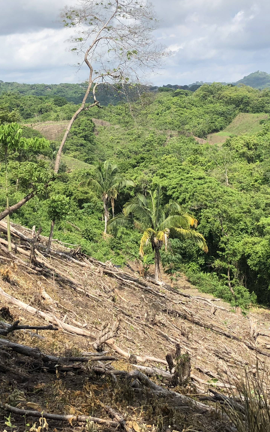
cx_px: 145
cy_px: 178
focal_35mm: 52
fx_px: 612
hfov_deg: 24.9
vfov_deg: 38.7
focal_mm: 4
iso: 20
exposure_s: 1/2000
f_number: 1.8
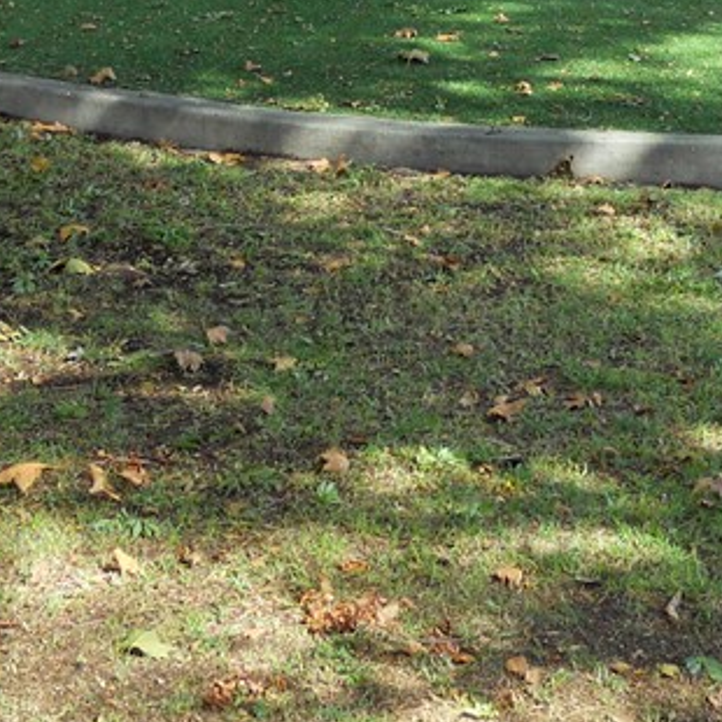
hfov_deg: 16.6
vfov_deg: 16.0
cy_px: -126
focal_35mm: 105
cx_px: 412
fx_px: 2478
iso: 100
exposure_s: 1/250
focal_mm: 6.4
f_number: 3
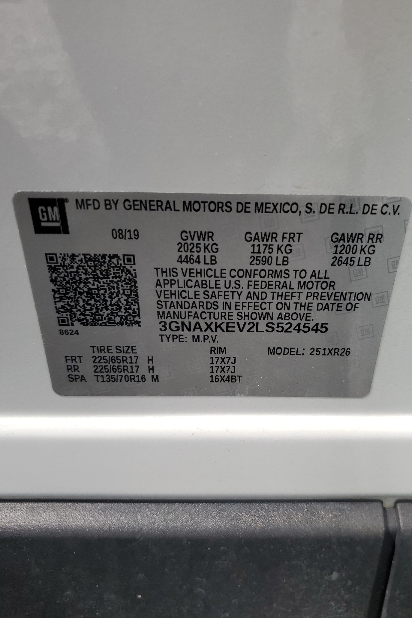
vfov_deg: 65.5
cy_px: 317
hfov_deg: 46.3
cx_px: 231
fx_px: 481
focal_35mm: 28
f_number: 1.5
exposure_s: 1/1667
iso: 50
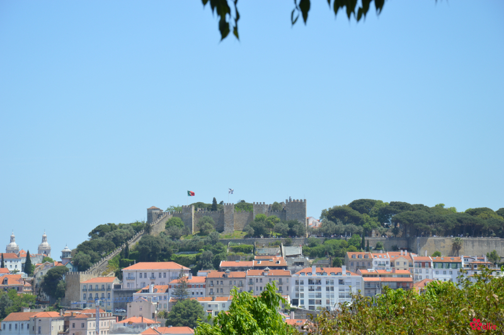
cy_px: 168
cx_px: 252
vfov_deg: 10.1
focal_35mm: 135
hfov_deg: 15.2
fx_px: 1888
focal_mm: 90
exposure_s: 1/250
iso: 100
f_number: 8
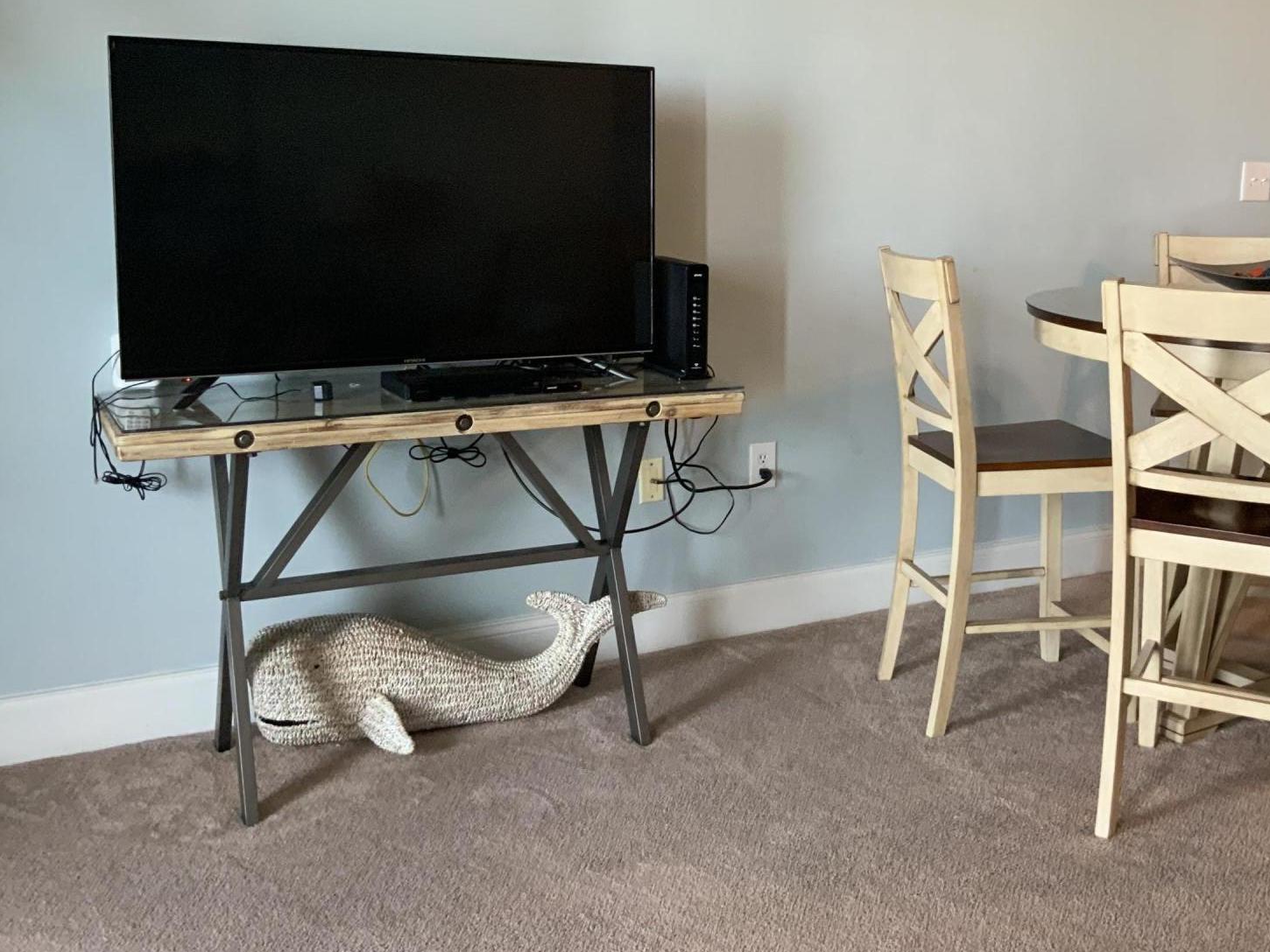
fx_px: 1468
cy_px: 332
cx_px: 777
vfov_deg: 35.7
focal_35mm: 40
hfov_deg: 46.5
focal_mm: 3
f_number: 1.8
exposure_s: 1/60
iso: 160
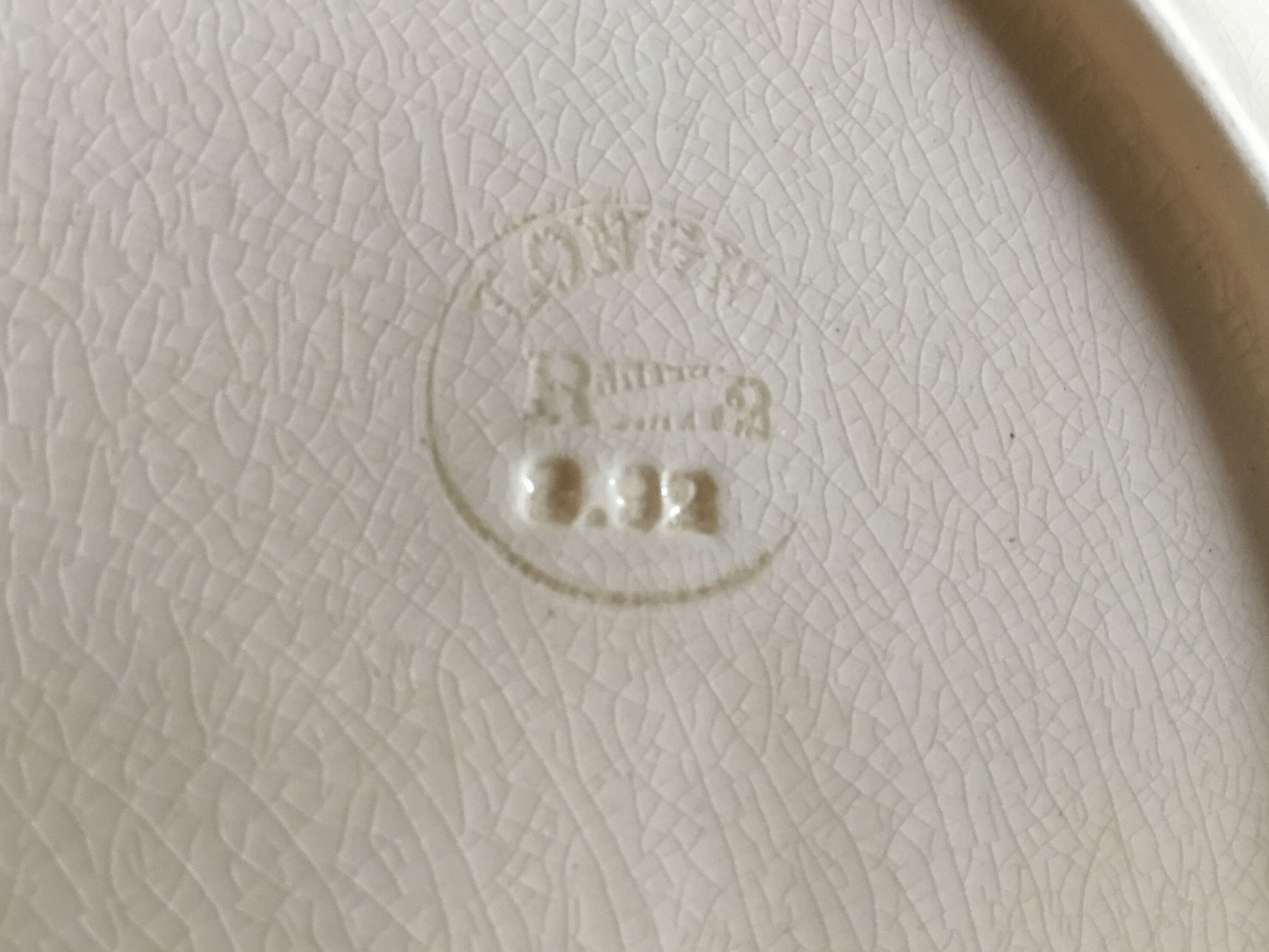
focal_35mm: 34
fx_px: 1246
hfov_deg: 53.9
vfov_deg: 41.8
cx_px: 591
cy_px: 445
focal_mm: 3.3
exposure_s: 1/33
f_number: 2.4
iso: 100
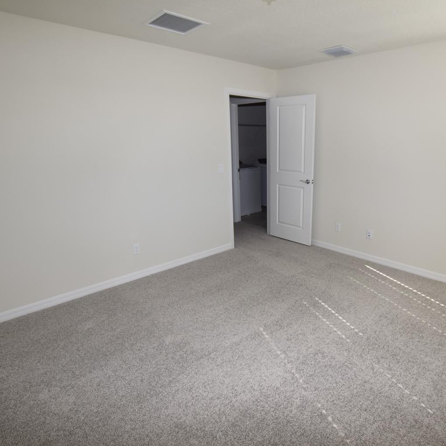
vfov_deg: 74.8
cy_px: 222
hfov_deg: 73.2
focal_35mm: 20
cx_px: 287
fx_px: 292
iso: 250
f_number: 5
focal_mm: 10
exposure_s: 1/200
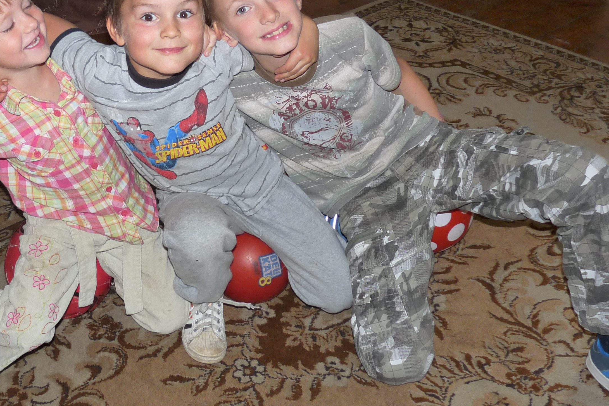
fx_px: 795
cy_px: 103
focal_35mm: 47
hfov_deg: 41.3
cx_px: 193
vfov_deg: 28.2
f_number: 2.8
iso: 160
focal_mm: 4.8
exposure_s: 1/30
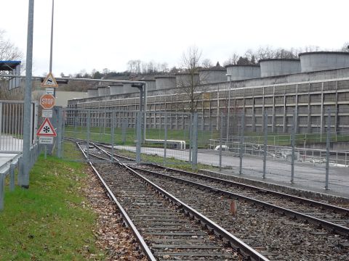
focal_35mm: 74
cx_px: 174
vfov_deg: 19.9
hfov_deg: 26.3
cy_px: 130
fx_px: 746
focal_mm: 7.5
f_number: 4.5
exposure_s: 1/160
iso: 100
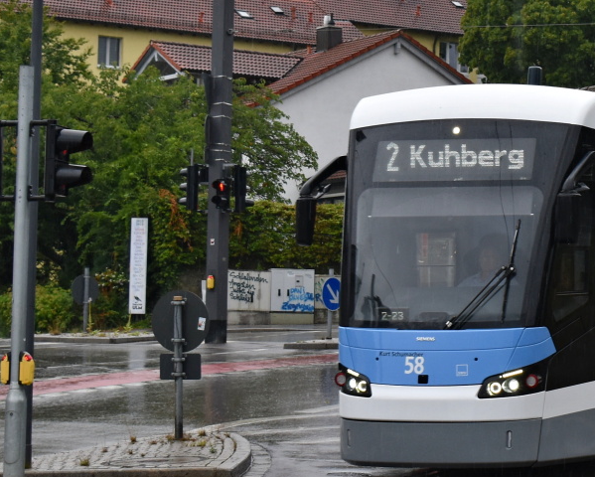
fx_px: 2344
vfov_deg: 11.6
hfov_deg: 14.2
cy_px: 214
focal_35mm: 133
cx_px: 595
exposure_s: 1/160
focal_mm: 38
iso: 400
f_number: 6.3
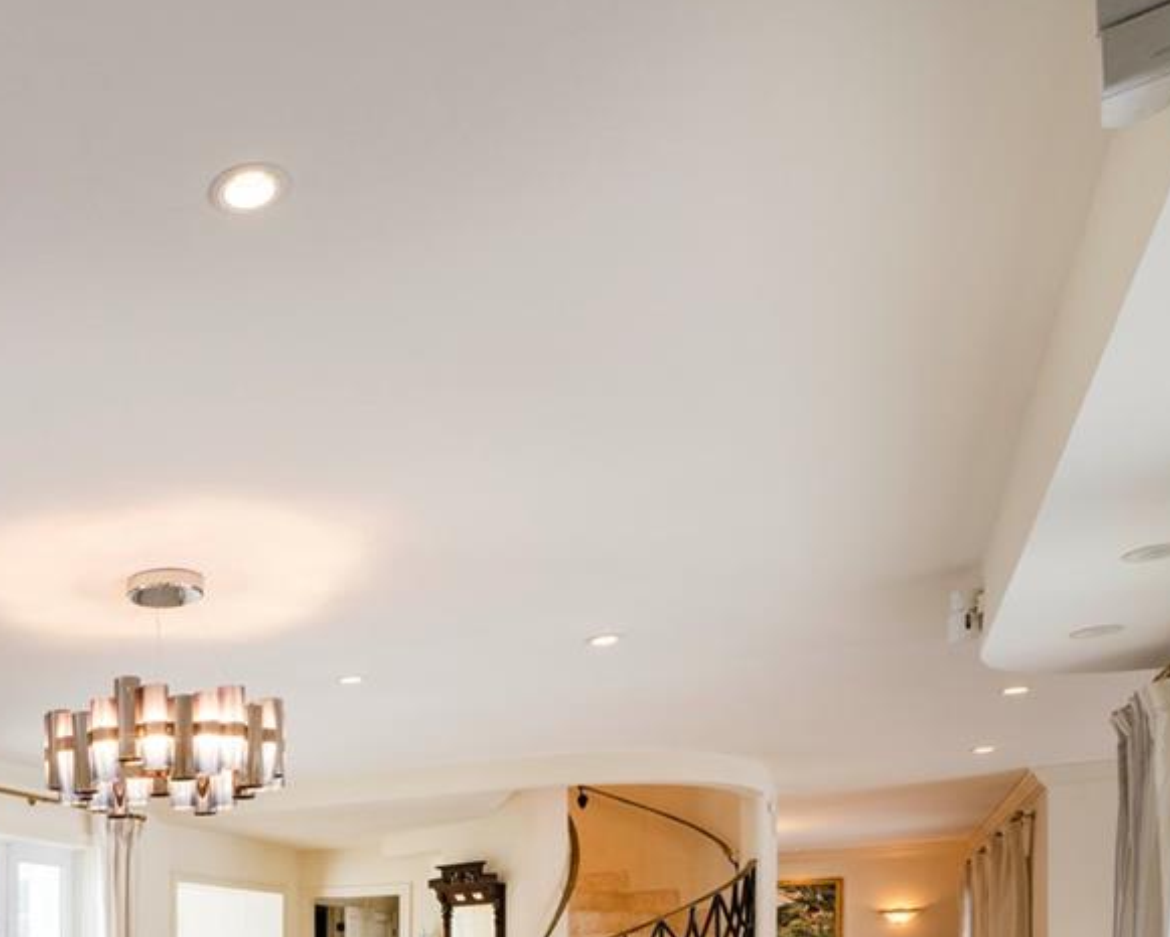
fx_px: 1074
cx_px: 103
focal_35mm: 31
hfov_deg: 50.3
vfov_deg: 40.7
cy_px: 955
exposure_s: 1/60
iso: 200
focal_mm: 12
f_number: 11
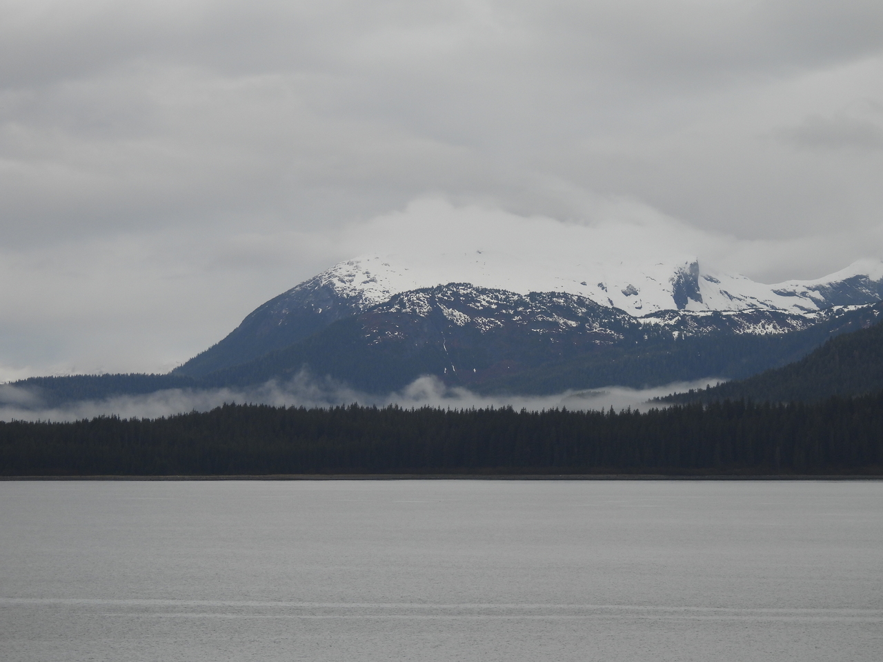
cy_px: 331
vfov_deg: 8.7
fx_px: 4336
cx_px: 442
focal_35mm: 170
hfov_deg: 11.6
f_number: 4.5
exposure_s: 1/320
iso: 100
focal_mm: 30.3
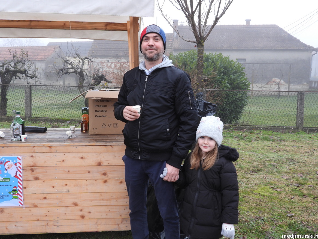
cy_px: 120
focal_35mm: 36
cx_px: 160
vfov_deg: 39.6
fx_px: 331
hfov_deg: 51.4
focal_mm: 6.3
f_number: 3.2
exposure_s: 1/30
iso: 125
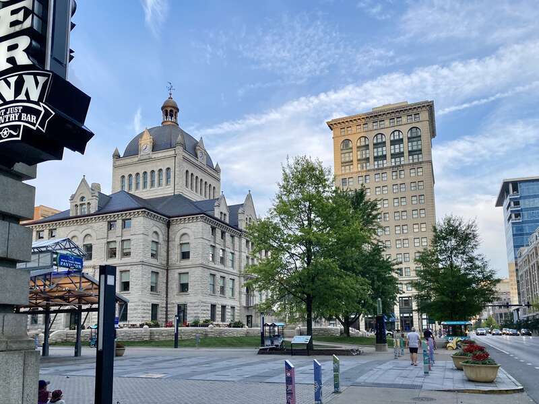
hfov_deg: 67.3
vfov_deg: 53.1
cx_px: 270
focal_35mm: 26
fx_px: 405
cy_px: 202
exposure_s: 1/788
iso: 32
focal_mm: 4.25
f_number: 1.8
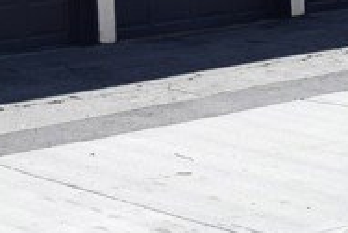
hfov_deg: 12.5
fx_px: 1578
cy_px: -143
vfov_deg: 8.2
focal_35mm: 163
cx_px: 11
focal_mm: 32
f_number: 11
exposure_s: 1/400
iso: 400
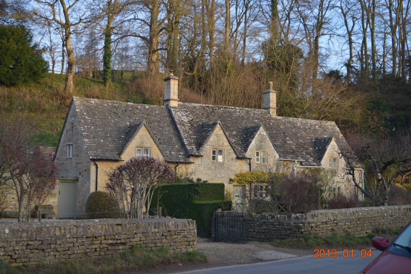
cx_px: 206
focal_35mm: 51
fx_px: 582
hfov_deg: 38.9
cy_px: 137
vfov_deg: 26.5
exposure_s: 1/200
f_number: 4.5
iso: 200
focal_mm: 34
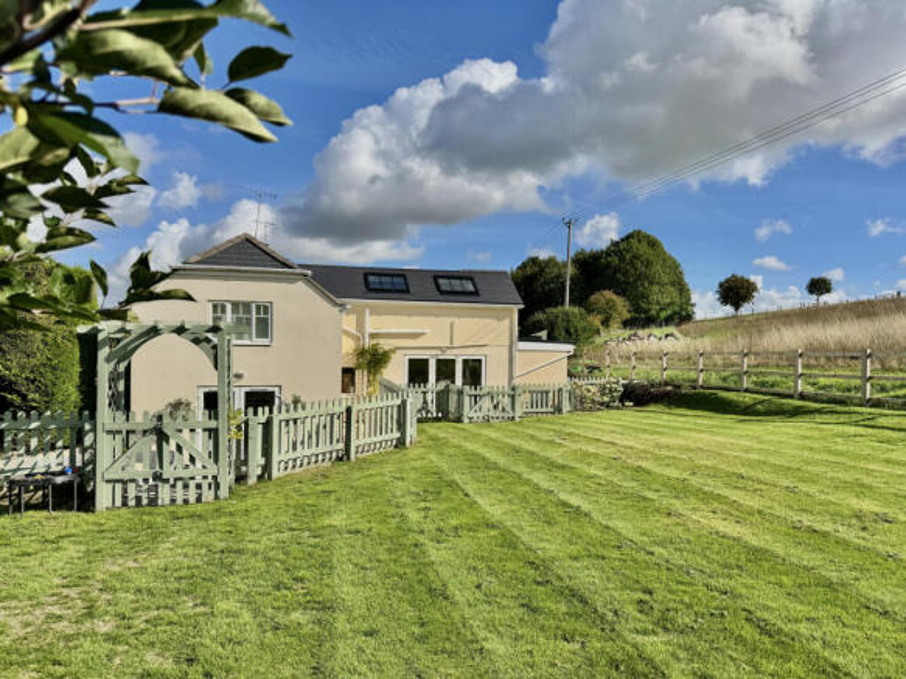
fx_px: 628
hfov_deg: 71.6
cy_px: 340
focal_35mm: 24
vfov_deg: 56.8
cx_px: 453
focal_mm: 6.76
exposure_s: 1/7092
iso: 80
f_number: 1.78
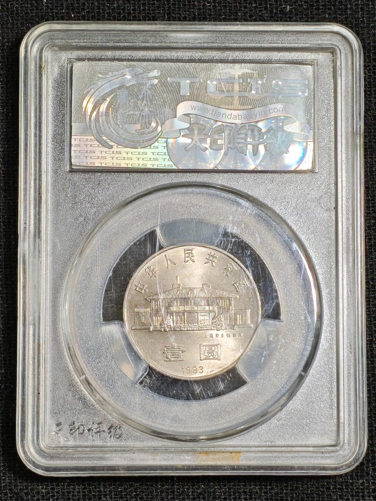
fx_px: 1738
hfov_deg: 12.3
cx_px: 188
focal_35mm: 120
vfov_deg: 16.4
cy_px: 250
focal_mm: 4.94
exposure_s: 1/1057
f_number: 1.5
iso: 50
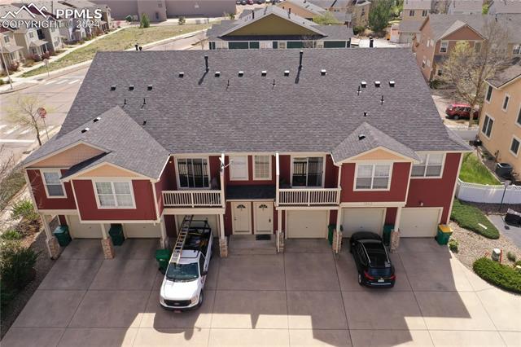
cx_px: 260
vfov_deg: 46.4
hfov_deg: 65.5
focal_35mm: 28
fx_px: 405
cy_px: 174
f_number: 8
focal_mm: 10.26
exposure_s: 1/30
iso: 100
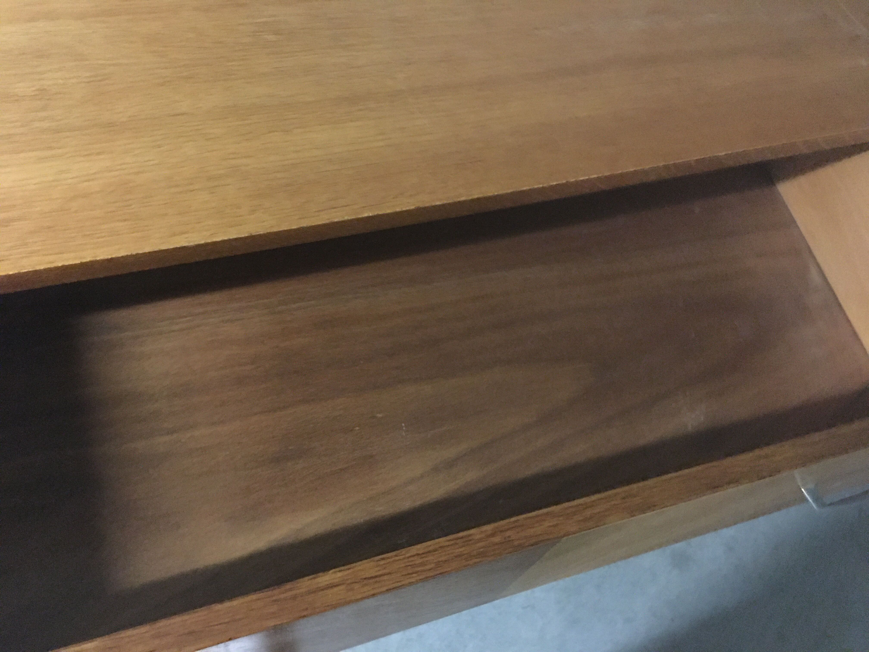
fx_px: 728
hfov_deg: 61.7
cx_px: 434
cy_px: 326
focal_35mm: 29
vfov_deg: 48.2
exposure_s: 1/4
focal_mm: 4.15
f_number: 2.2
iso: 250
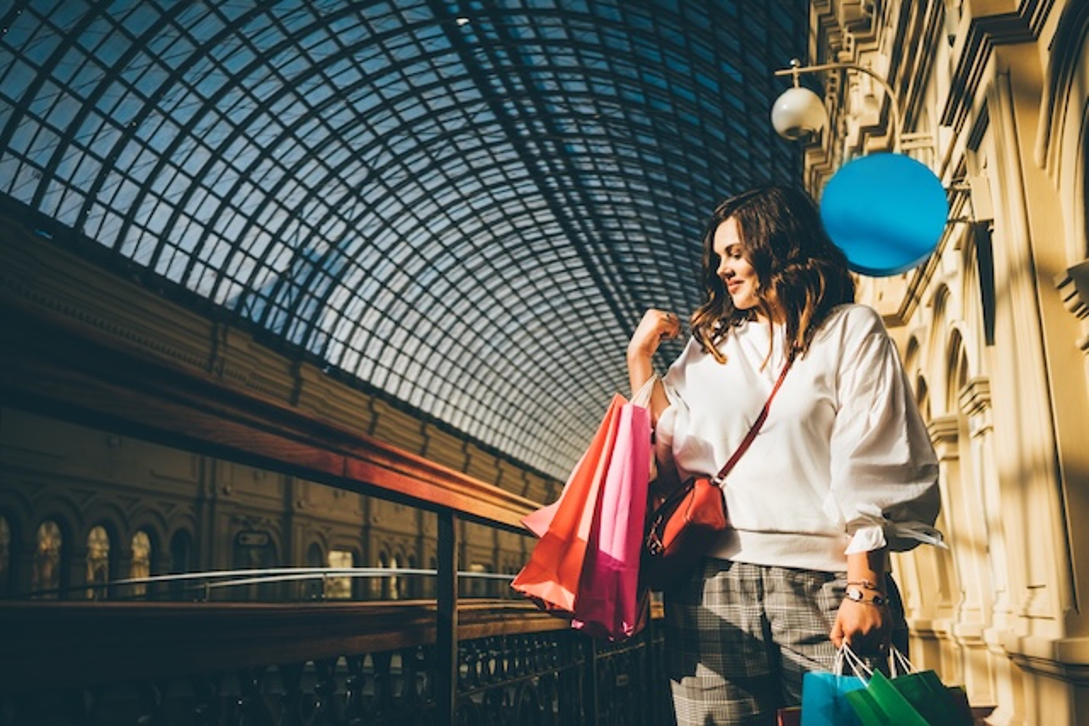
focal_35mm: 35
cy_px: 363
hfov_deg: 54.4
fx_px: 1059
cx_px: 544
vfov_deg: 37.9
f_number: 3.2
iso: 640
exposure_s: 1/8000
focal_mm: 35
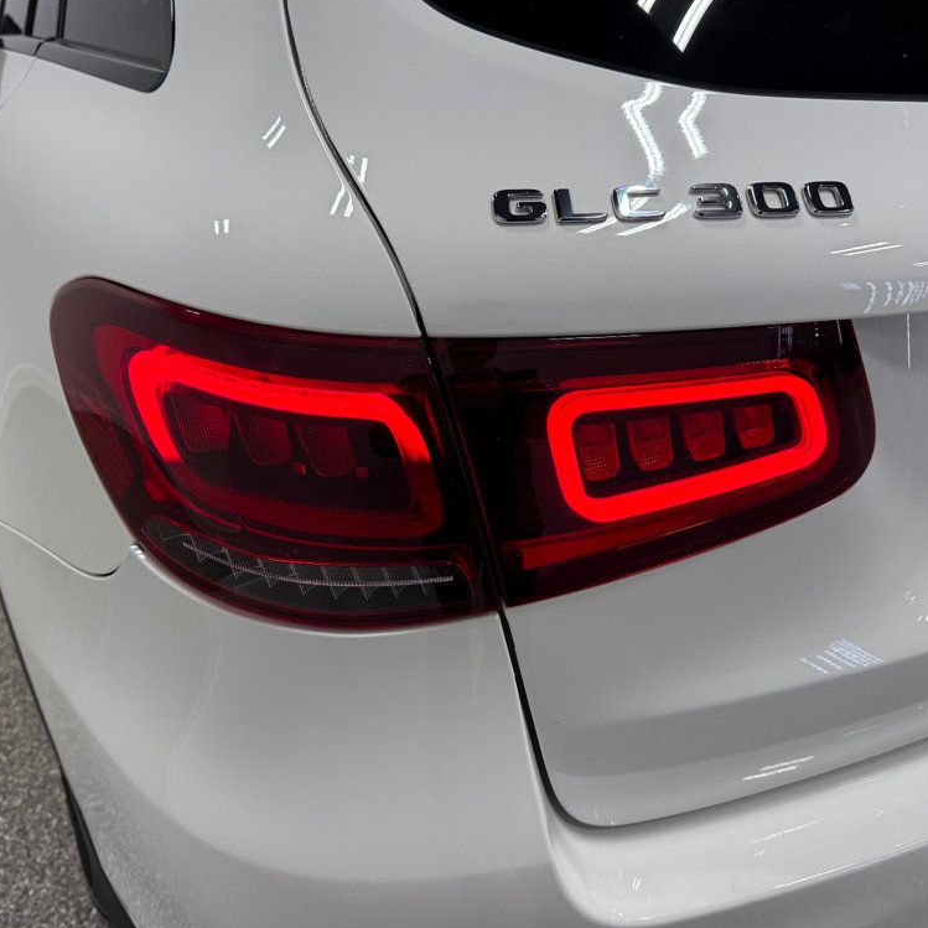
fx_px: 880
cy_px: 467
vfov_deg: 55.6
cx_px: 467
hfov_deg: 55.6
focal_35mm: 29
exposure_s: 1/473
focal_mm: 6.76
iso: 80
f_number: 1.78
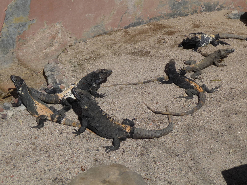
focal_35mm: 112
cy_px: 92
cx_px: 124
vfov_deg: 13.2
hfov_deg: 17.6
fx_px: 799
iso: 100
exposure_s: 1/1300
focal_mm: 19.1
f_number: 4.7
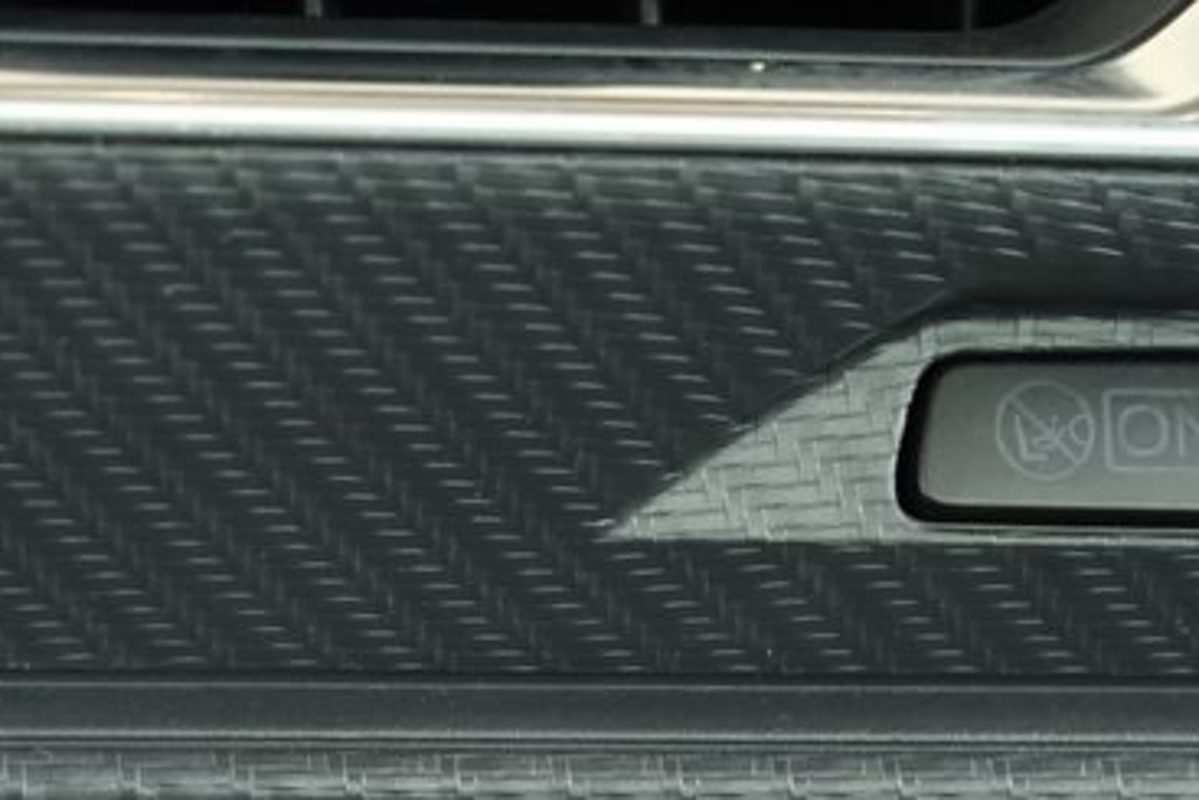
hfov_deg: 12.0
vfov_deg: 8.0
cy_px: 1112
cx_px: 160
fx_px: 5664
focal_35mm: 170
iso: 3200
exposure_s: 1/180
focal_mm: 40.7
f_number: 5
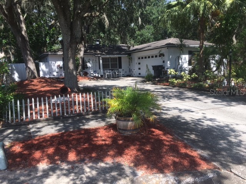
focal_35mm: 29
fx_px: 206
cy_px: 92
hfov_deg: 61.7
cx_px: 123
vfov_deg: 48.2
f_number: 2.2
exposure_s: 1/641
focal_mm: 4.15
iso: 25
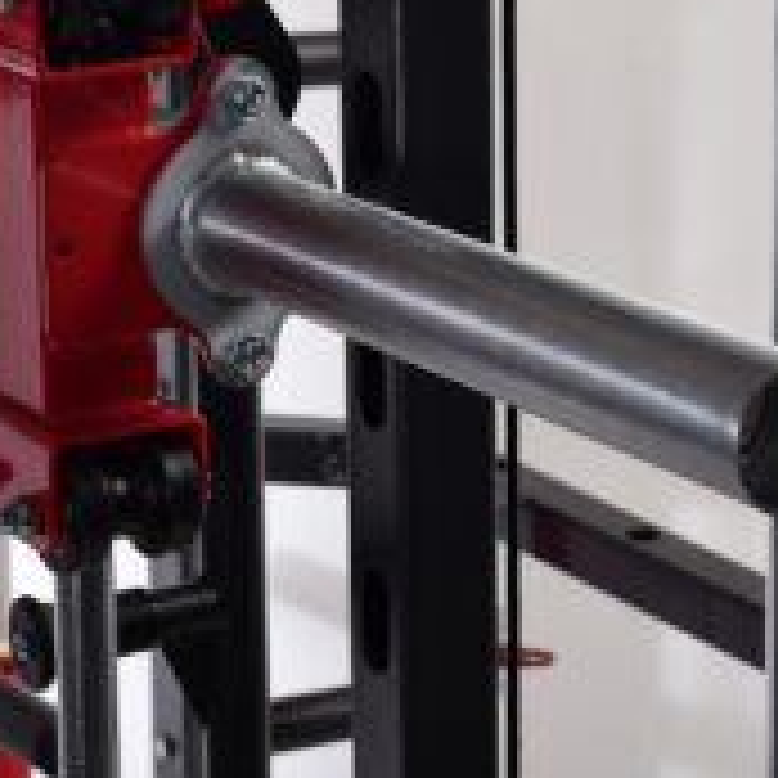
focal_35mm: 124
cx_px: 414
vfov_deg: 14.0
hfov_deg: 14.1
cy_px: 171
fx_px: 3153
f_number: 10
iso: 200
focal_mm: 56
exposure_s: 1/200
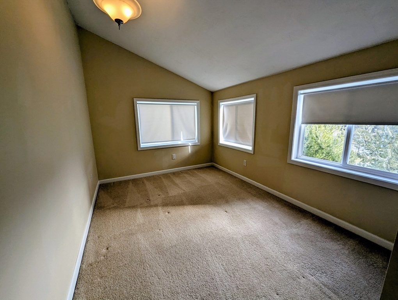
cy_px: 150
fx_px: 150
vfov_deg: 90.1
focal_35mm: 13
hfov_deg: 106.1
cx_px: 199
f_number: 2.2
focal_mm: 1.95
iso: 46
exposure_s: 1/158
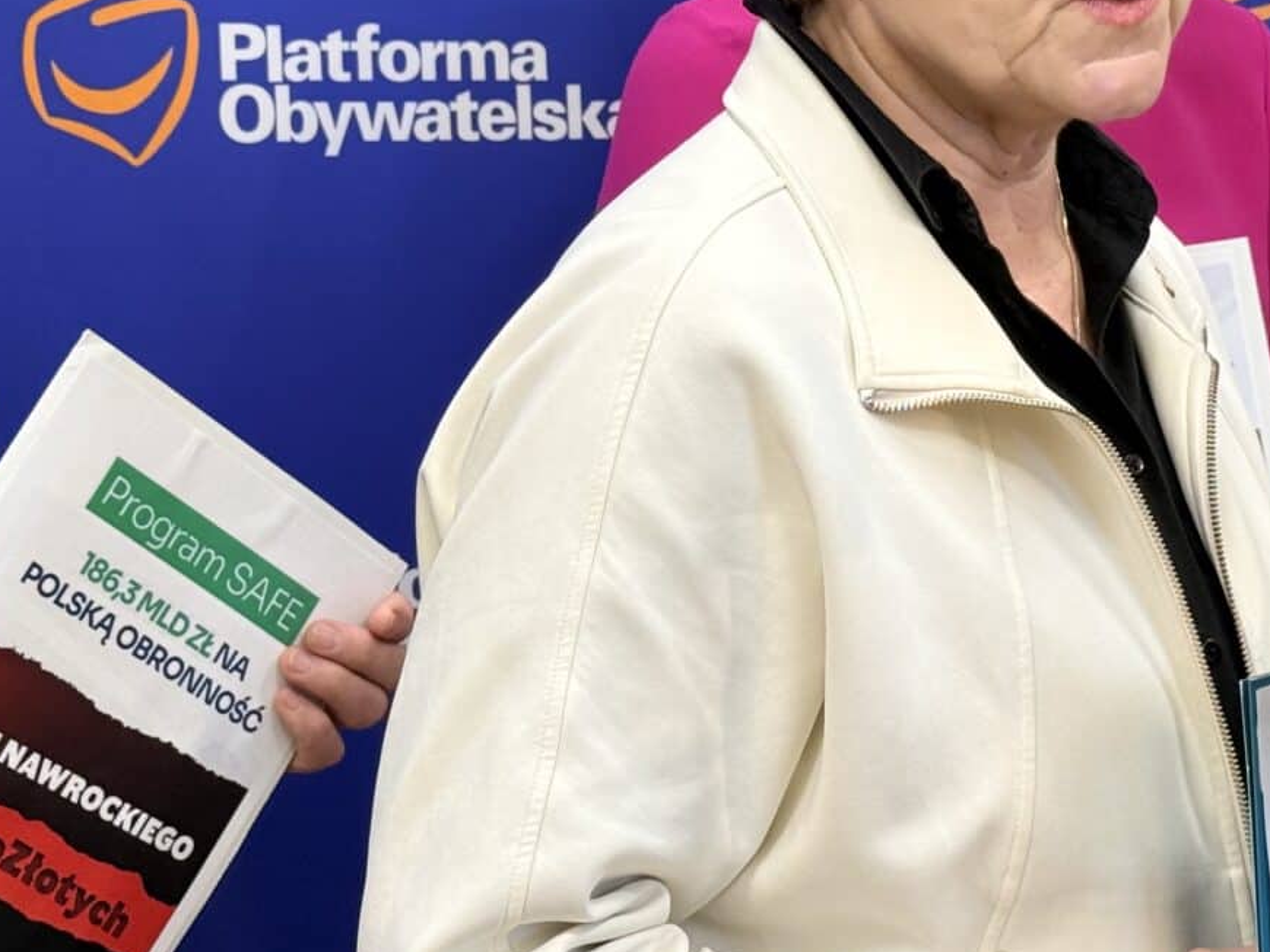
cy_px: 410
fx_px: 4145
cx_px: 848
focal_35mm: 113
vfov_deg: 13.1
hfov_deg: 17.4
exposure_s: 1/76
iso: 100
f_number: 1.78
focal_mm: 6.76
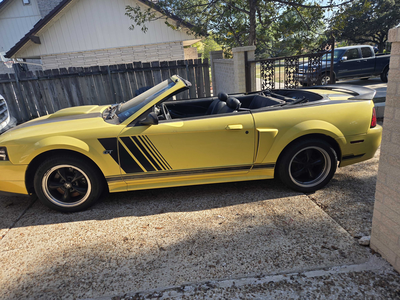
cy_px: 150
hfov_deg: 73.9
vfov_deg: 58.9
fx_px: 266
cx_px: 200
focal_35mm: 23
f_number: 1.8
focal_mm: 5.4
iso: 80
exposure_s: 1/1700
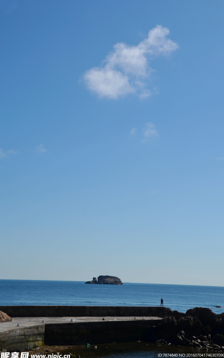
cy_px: 180
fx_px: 576
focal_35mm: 59
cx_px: 116
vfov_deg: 34.5
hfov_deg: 22.0
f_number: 16
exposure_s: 1/125
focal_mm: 38
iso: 100
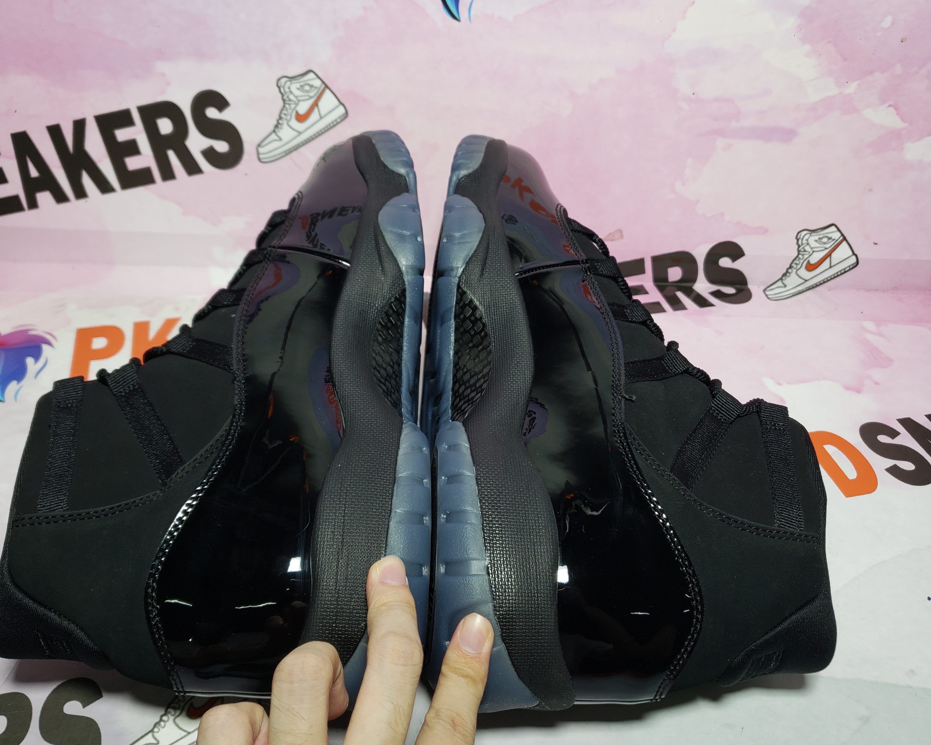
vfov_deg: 51.5
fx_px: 772
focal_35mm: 28
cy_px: 378
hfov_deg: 62.1
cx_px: 427
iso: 50
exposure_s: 1/365
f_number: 1.5
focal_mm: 4.3
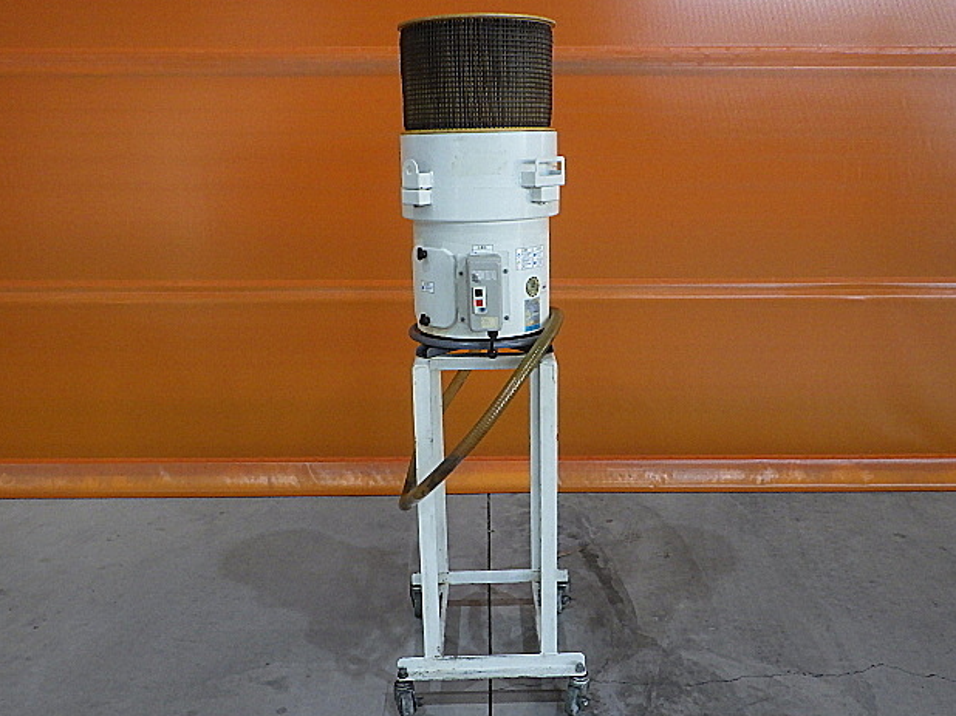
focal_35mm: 29
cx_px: 489
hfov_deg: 61.7
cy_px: 360
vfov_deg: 48.2
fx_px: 801
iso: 500
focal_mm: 5
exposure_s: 1/45
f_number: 3.5
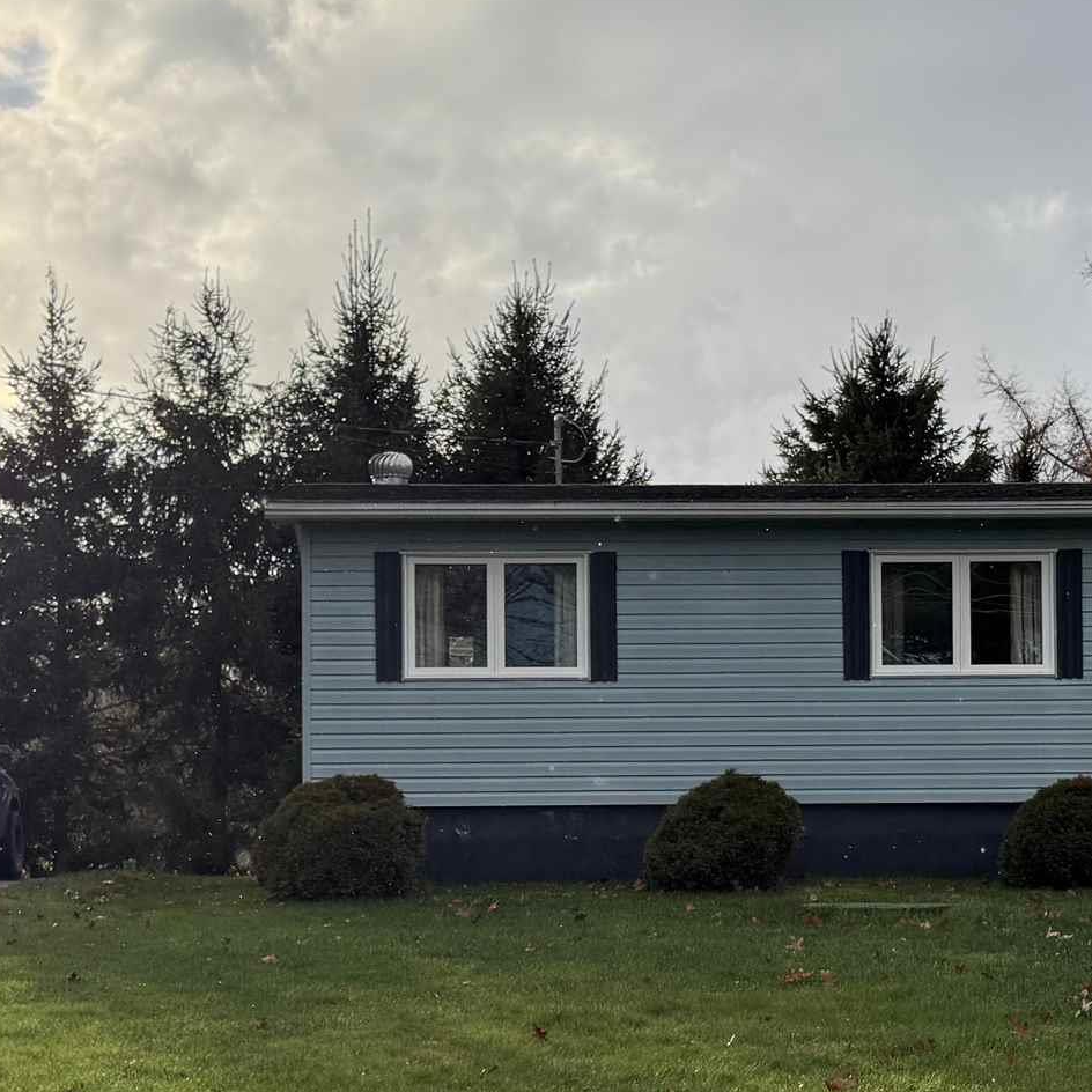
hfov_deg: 25.0
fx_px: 2463
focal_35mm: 69
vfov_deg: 24.7
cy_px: 806
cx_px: 545
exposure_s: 1/3021
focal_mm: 6.76
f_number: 1.78
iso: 100
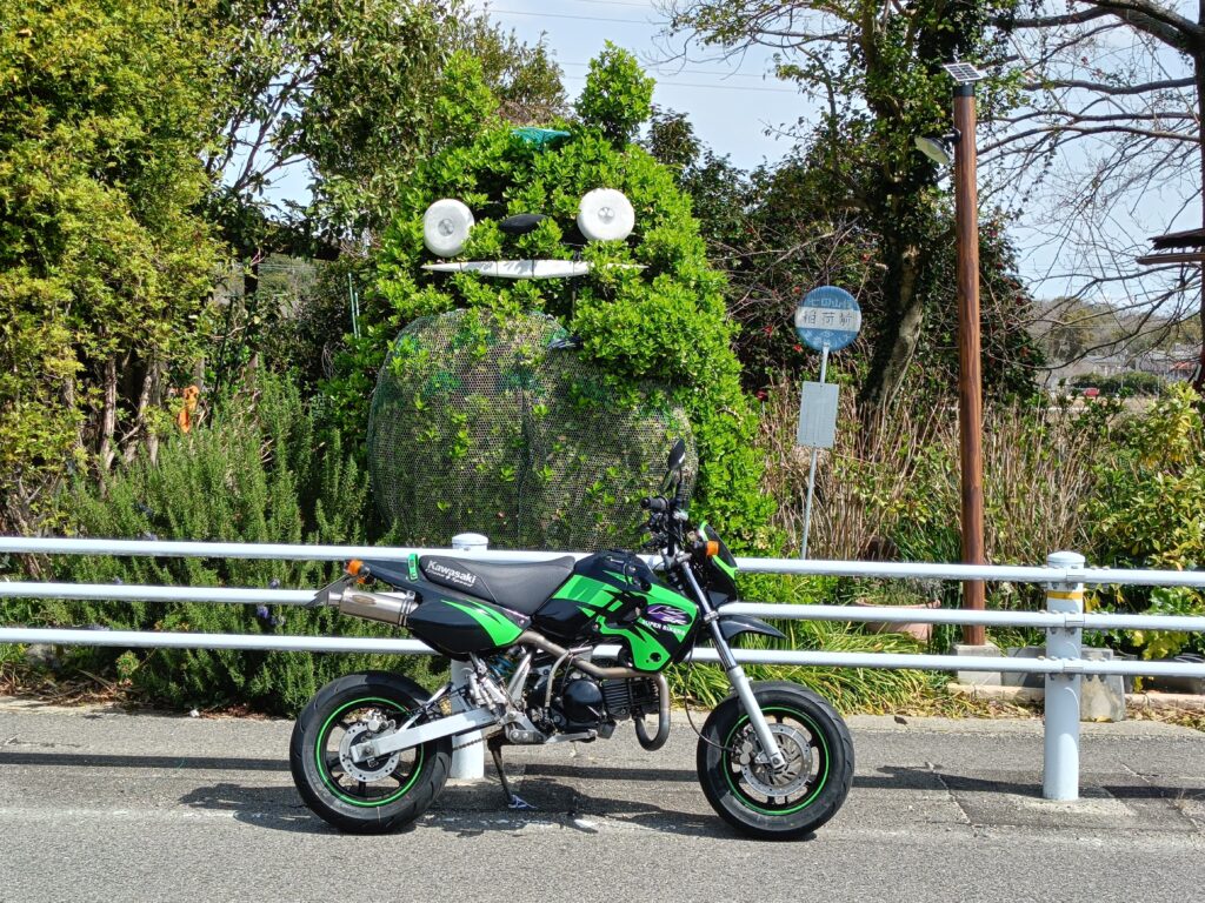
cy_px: 452
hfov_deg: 34.9
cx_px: 602
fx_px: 1915
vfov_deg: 26.6
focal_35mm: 55
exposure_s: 1/684
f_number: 1.7
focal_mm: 4.7
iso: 64
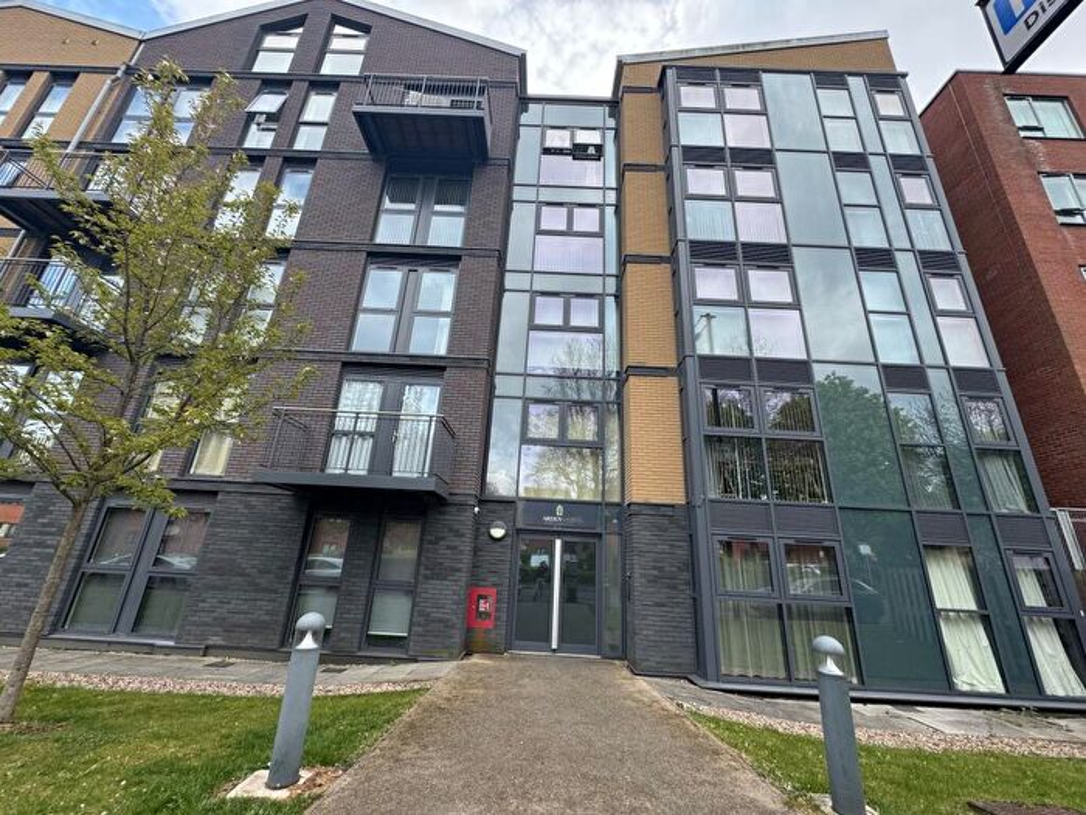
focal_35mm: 14
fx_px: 439
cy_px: 408
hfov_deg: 102.1
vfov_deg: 85.7
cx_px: 543
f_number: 2.2
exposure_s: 1/386
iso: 40
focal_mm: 2.22
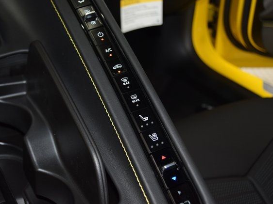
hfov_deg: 41.3
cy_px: 102
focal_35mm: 46
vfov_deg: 31.5
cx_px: 139
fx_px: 363
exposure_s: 1/30
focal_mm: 28
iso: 1000
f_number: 4.5
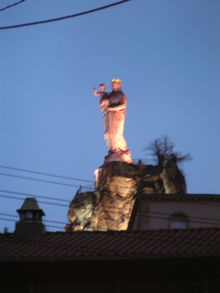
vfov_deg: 5.8
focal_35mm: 340
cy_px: 146
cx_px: 110
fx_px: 2880
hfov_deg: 4.4
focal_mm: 52
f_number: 3.5
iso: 200
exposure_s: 1/8
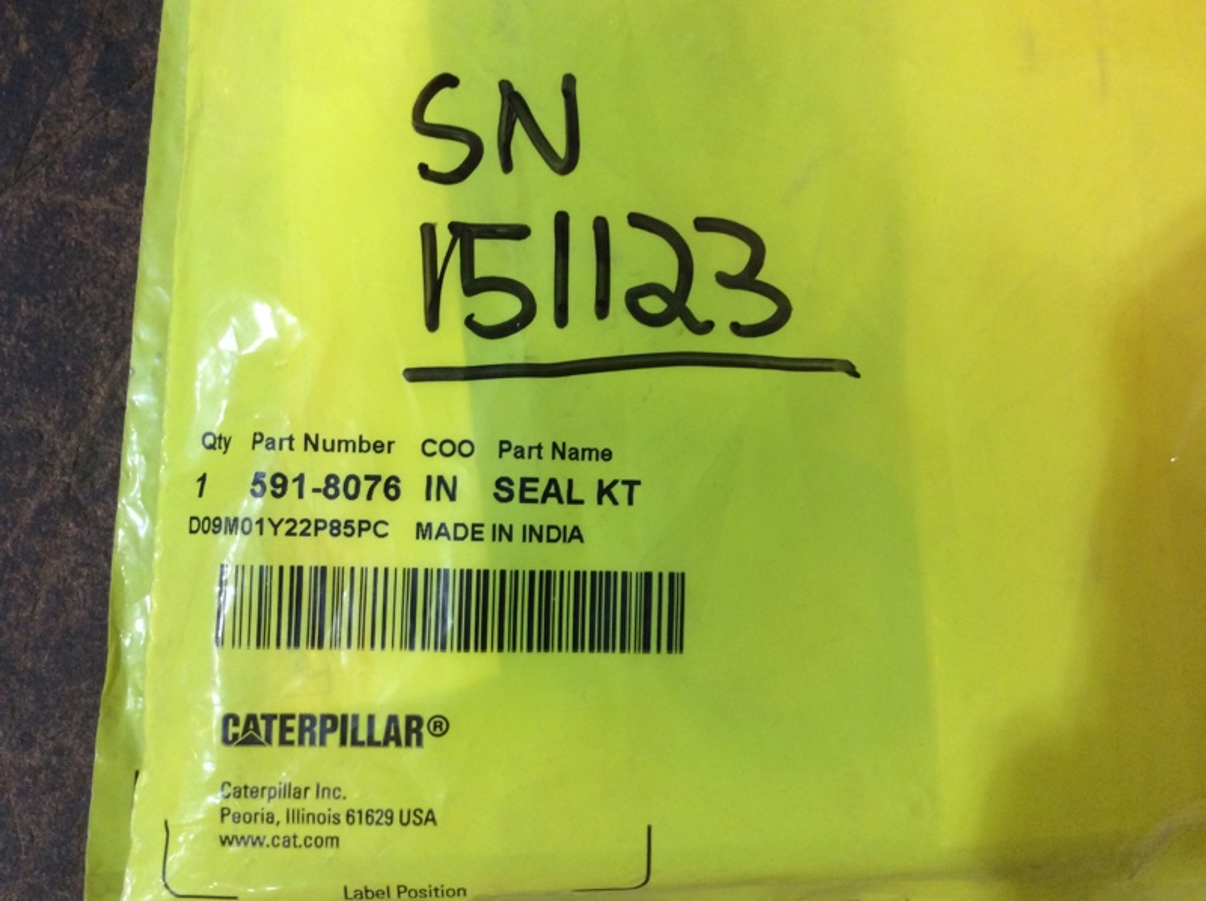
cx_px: 603
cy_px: 450
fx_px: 1114
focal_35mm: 32
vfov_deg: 44.1
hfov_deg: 56.9
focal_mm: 3.3
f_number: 2.4
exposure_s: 1/24
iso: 64
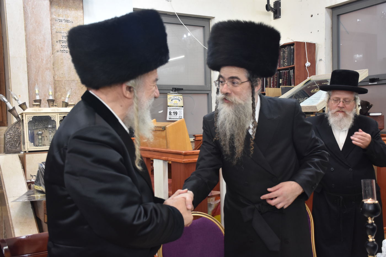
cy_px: 128
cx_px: 193
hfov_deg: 47.9
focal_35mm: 40
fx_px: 434
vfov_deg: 33.0
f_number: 5.6
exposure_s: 1/100
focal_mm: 27
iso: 1000
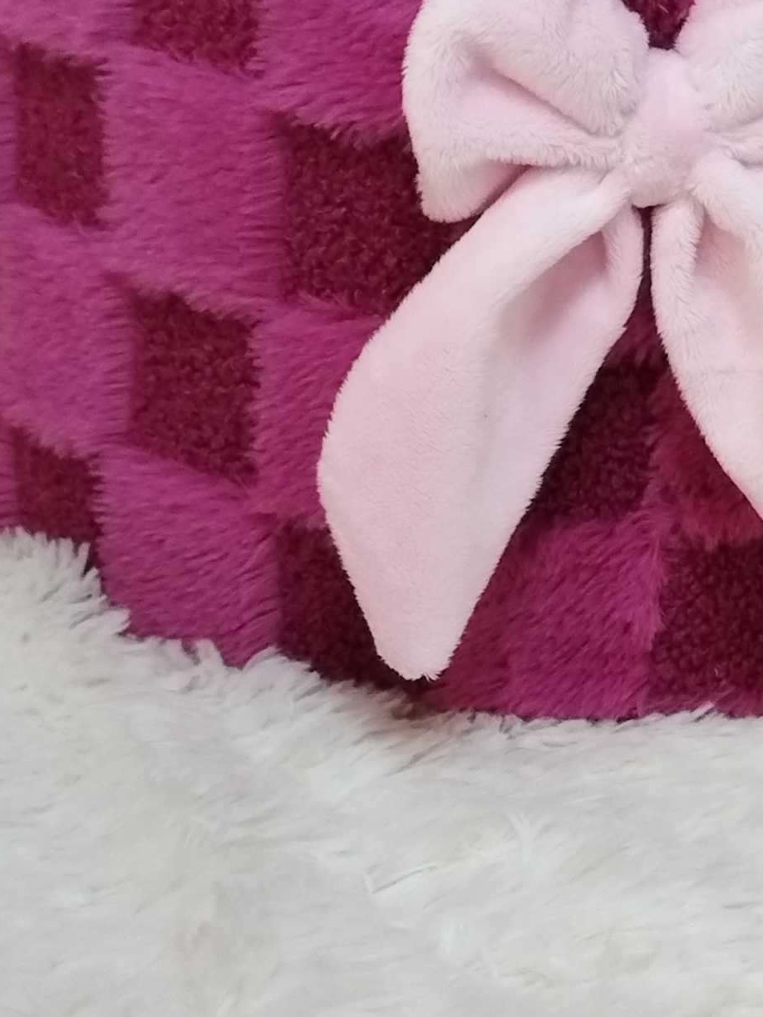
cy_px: 462
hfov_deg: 17.3
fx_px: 2498
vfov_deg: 23.0
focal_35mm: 85
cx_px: 579
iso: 800
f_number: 1.9
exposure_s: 1/33.3
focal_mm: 4.95
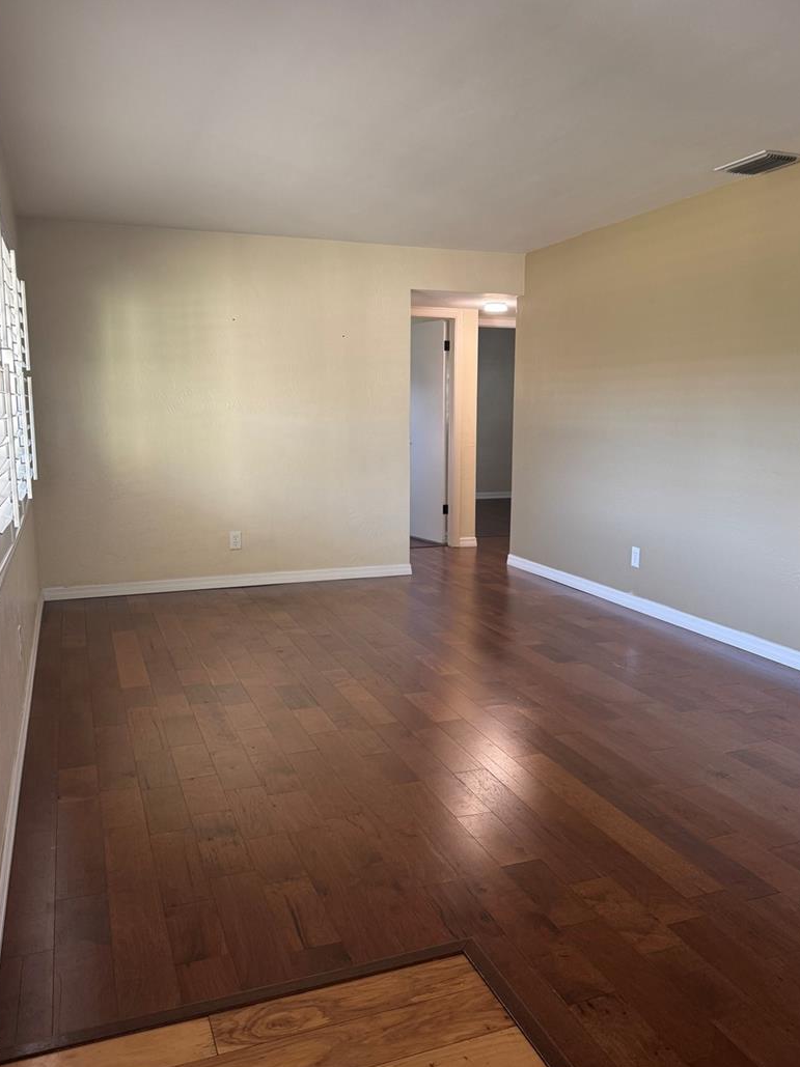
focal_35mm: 28
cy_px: 538
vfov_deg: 63.5
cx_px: 418
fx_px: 863
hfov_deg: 49.7
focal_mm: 6.76
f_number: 1.78
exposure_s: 1/60
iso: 160
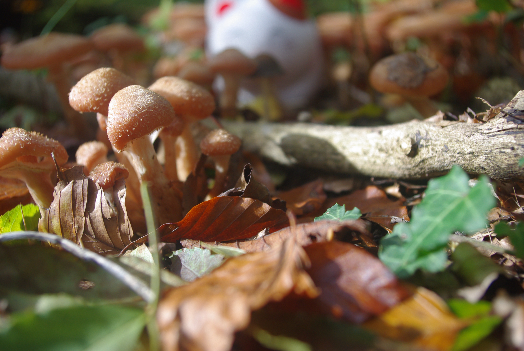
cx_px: 262
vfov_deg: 32.0
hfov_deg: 46.3
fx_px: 612
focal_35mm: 42
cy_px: 176
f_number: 4
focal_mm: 28.13
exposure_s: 1/90
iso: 100
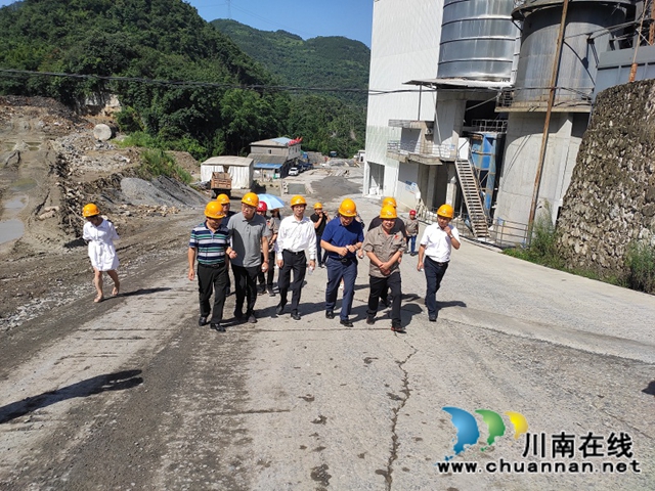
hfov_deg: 67.3
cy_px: 246
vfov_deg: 53.1
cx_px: 328
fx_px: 492
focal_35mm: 26
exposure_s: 1/1641
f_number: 1.75
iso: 112
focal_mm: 4.77
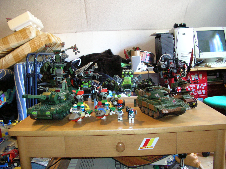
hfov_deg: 52.7
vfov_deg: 40.6
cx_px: 113
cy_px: 84
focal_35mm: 35
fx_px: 228
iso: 200
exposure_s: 1/7
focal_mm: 5.8
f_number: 2.8
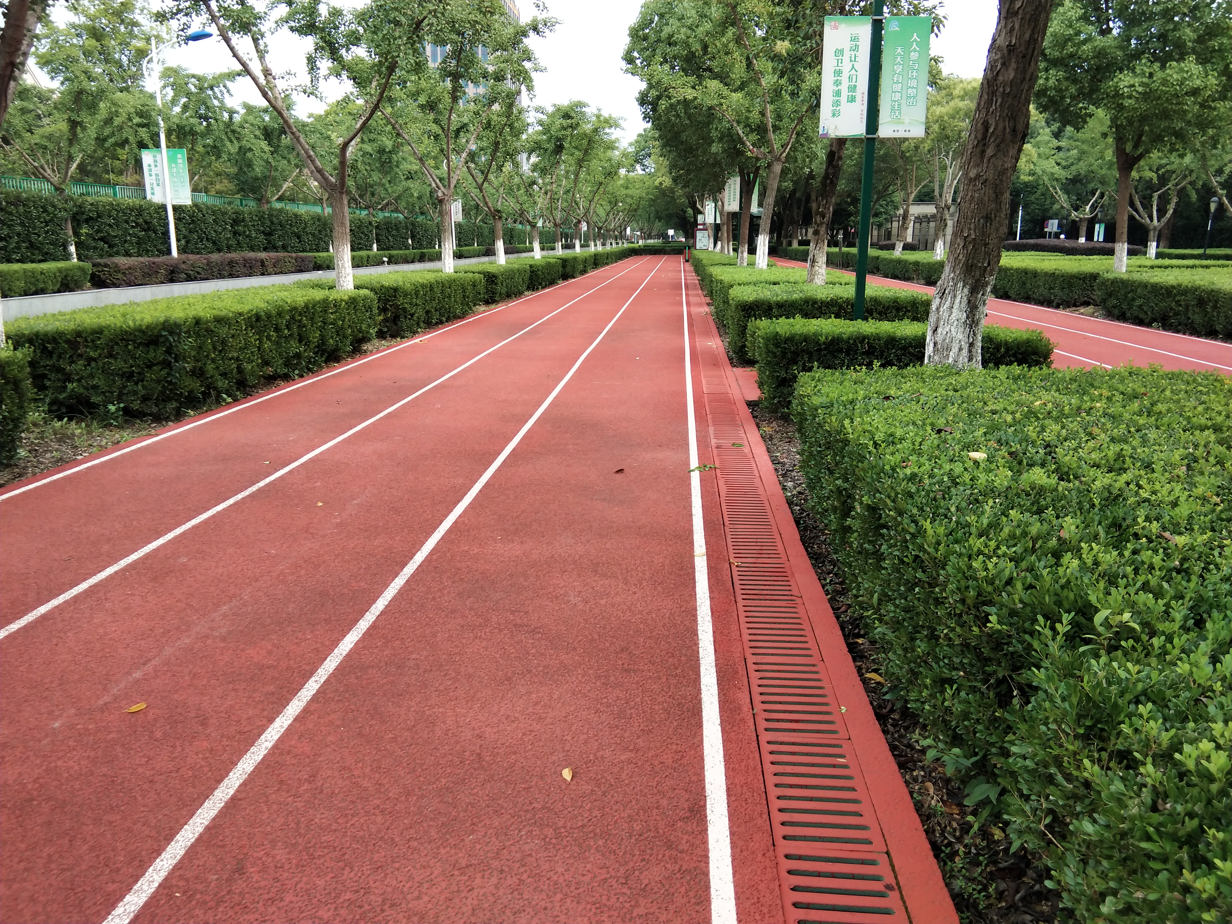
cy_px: 462
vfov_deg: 45.4
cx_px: 616
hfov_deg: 58.4
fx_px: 1103
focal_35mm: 31
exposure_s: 1/181
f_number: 2.2
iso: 50
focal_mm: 3.69
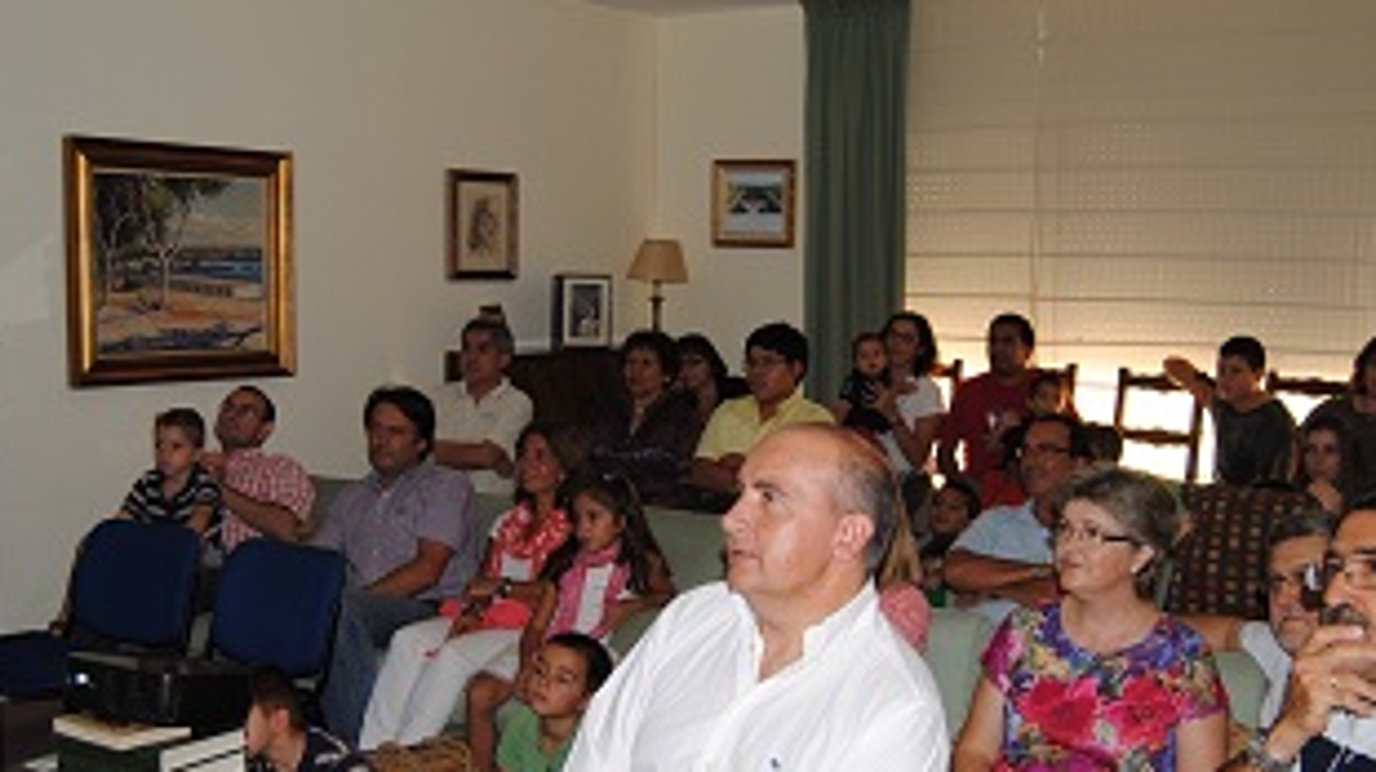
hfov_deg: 44.0
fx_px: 1702
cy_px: 446
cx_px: 688
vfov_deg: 25.5
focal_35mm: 47
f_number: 3.8
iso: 200
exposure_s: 1/60
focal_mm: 23
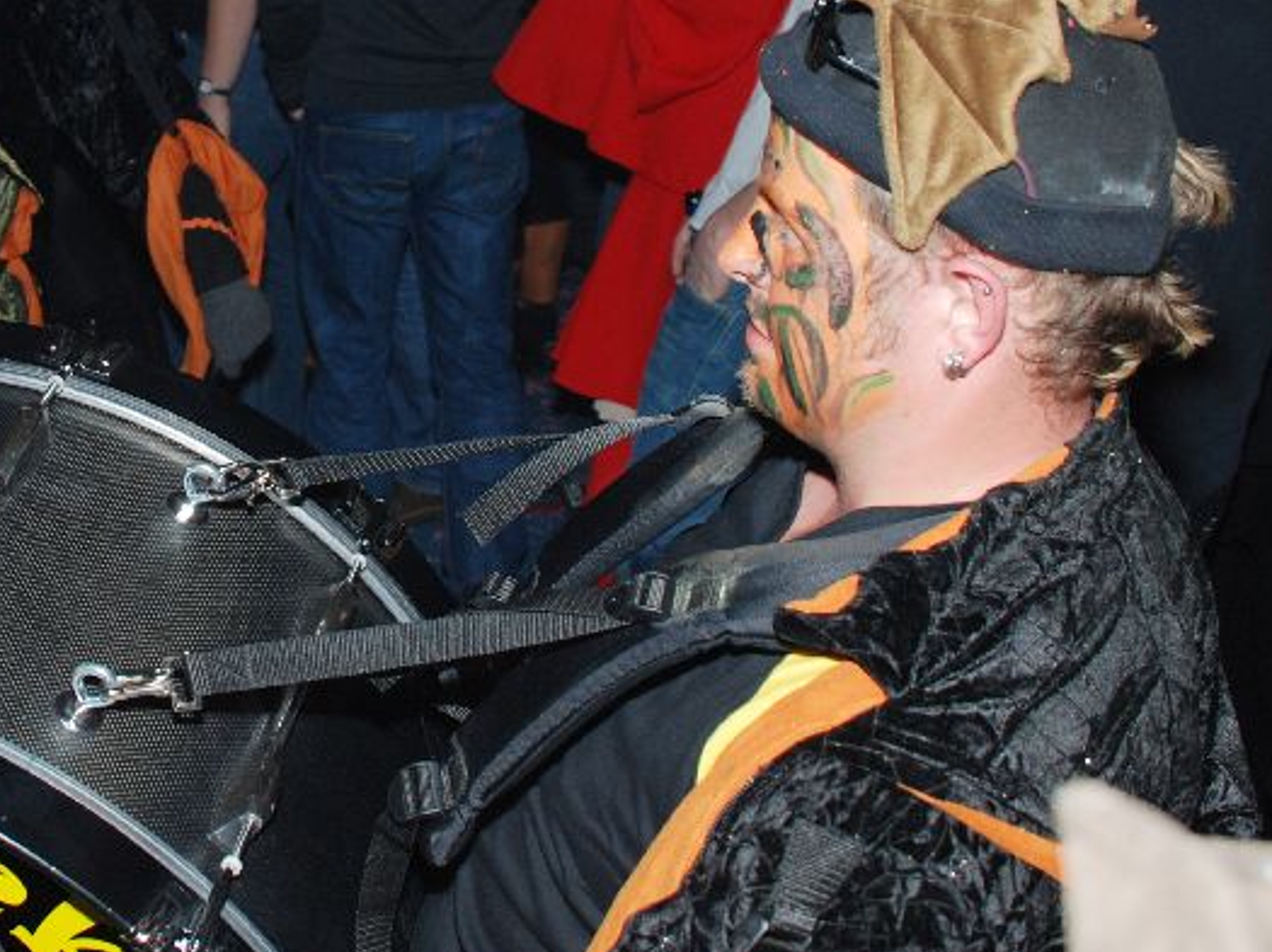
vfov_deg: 23.3
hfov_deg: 30.3
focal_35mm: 62
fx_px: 2277
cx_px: 211
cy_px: 190
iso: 200
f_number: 4
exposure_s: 1/60
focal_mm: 22
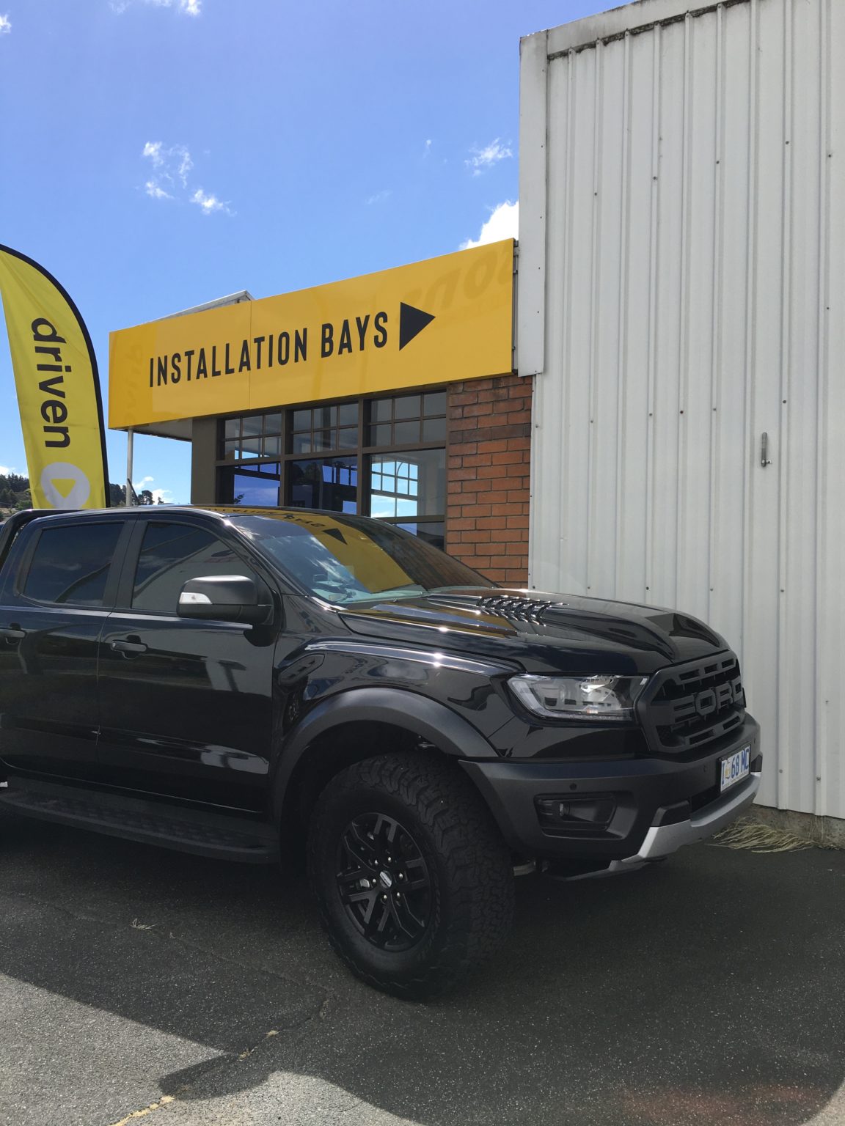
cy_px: 563
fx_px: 944
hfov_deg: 48.2
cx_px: 422
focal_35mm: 29
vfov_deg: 61.7
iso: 25
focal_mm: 4.15
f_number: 2.2
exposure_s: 1/1326
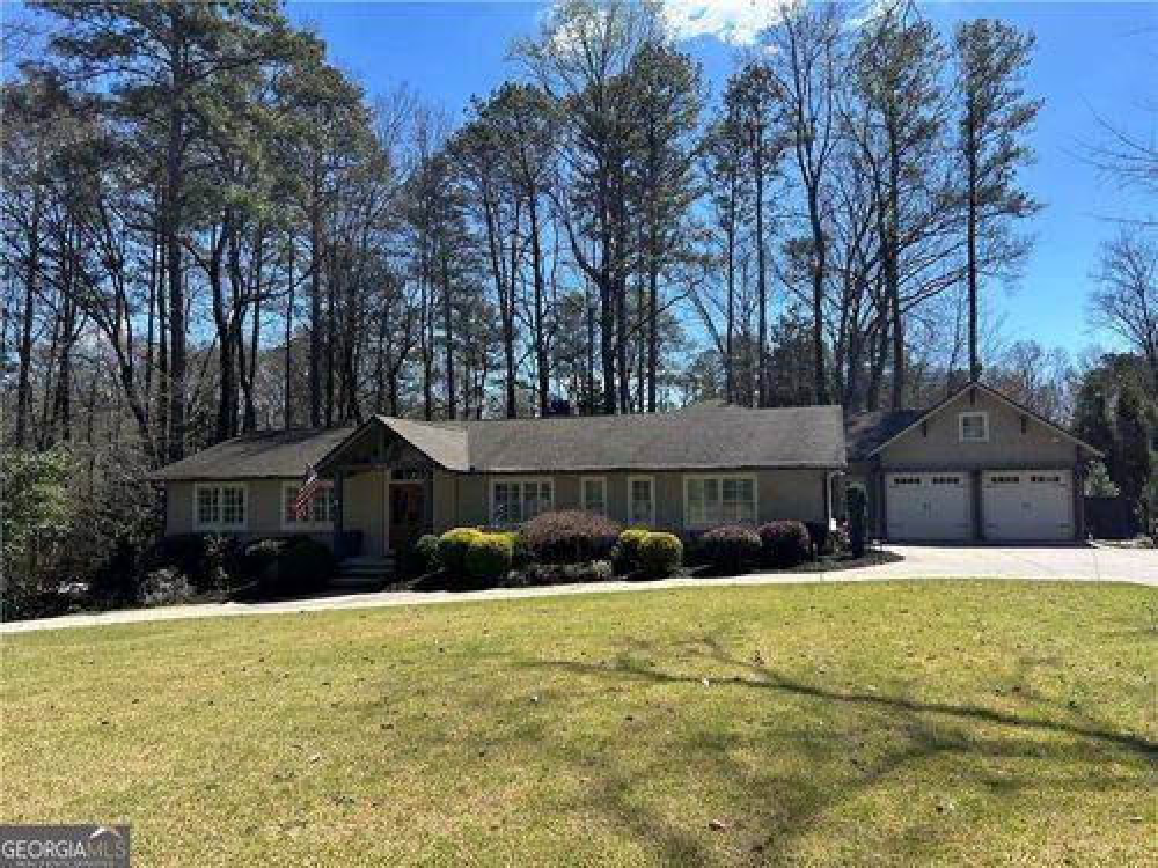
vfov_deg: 53.1
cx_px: 579
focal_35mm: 26
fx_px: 870
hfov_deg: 67.3
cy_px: 434
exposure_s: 1/2457
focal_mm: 5.7
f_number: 1.5
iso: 50
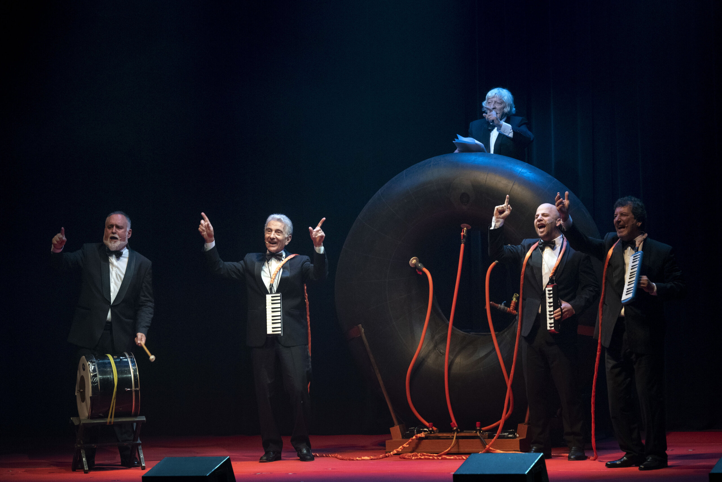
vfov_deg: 10.2
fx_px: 2708
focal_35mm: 135
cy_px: 241
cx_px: 361
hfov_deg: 15.2
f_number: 5.6
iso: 3200
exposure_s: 1/180
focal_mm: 135
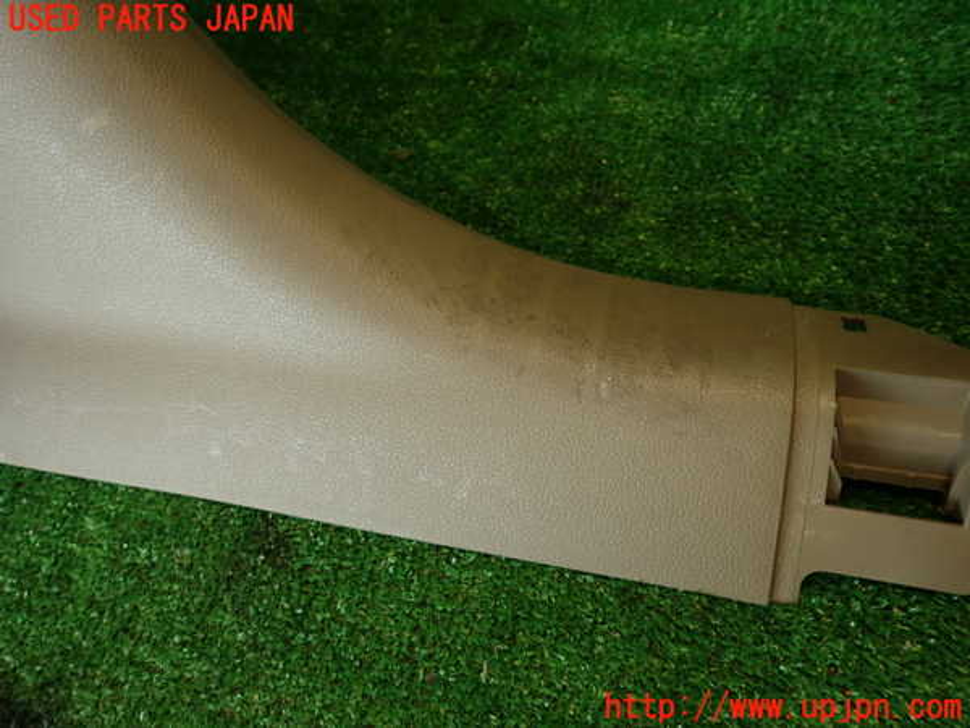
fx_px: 701
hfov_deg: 69.4
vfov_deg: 54.9
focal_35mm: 25
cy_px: 364
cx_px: 485
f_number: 2
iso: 160
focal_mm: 4.5
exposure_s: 1/60
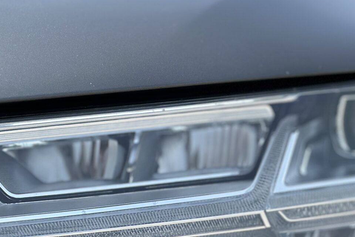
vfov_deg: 10.2
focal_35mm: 133
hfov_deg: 15.4
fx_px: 1312
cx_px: 219
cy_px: 239
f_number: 1.78
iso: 100
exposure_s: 1/4016
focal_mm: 6.86
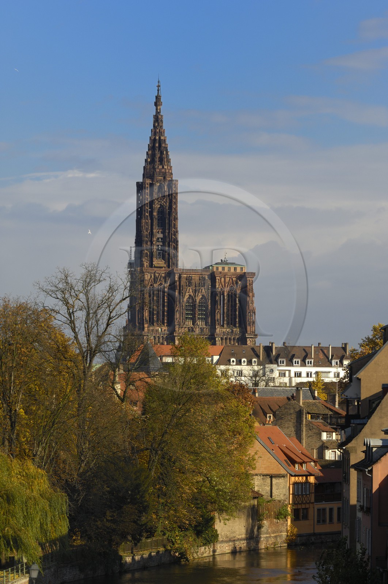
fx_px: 2311
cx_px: 194
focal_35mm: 142
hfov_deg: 9.6
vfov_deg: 14.4
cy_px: 292
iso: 100
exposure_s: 1/320
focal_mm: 95
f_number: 5.6
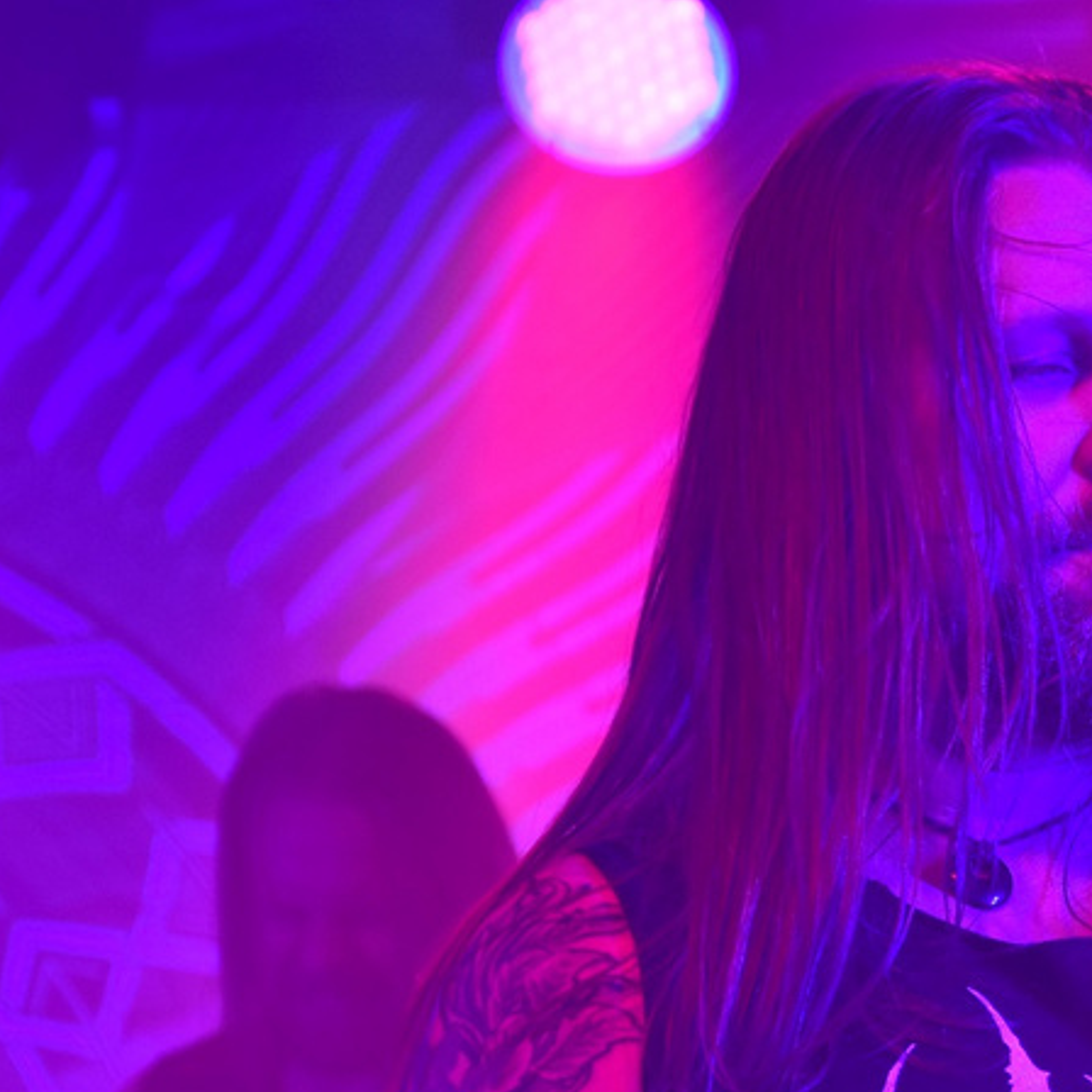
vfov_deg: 8.4
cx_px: 1107
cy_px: 1099
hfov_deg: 8.4
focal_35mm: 208
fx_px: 7407
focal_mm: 45
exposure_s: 1/250
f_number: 3.5
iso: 450
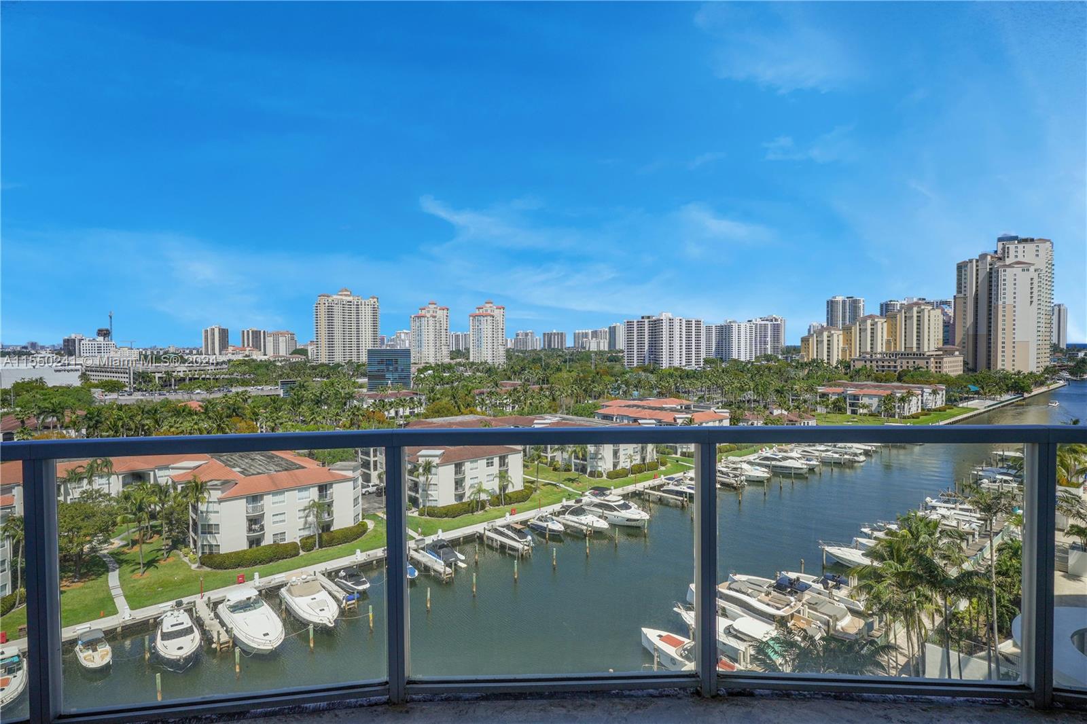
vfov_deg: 61.9
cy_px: 362
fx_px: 604
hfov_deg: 84.0
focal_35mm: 20
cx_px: 544
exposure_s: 1/800
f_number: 9
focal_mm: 20
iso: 100
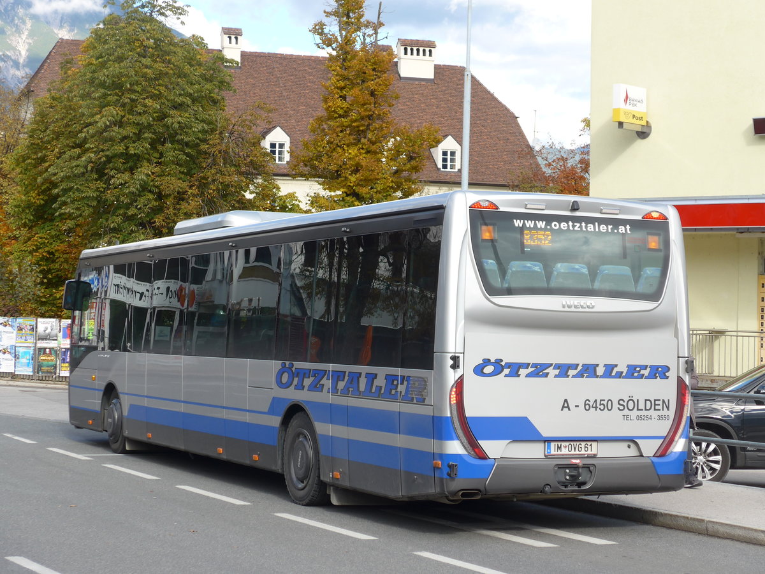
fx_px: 1635
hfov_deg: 26.3
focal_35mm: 74
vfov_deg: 19.9
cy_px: 287
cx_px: 382
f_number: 4.2
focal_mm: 15
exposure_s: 1/250
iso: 80
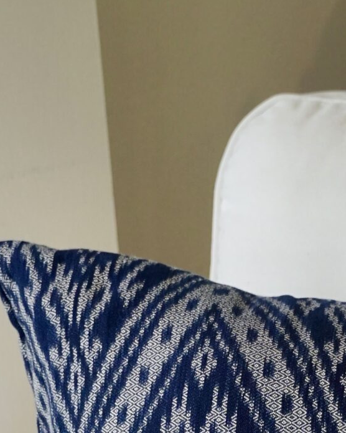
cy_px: 616
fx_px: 2057
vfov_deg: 11.6
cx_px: 399
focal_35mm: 161
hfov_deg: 9.5
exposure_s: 1/160
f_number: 4.5
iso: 500
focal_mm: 31
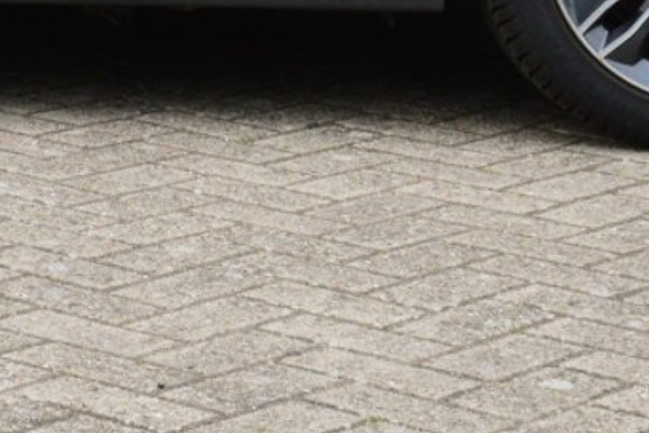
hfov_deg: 10.8
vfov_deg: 7.1
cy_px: -510
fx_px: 3335
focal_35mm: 185
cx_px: -239
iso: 800
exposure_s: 1/500
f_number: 11
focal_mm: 26
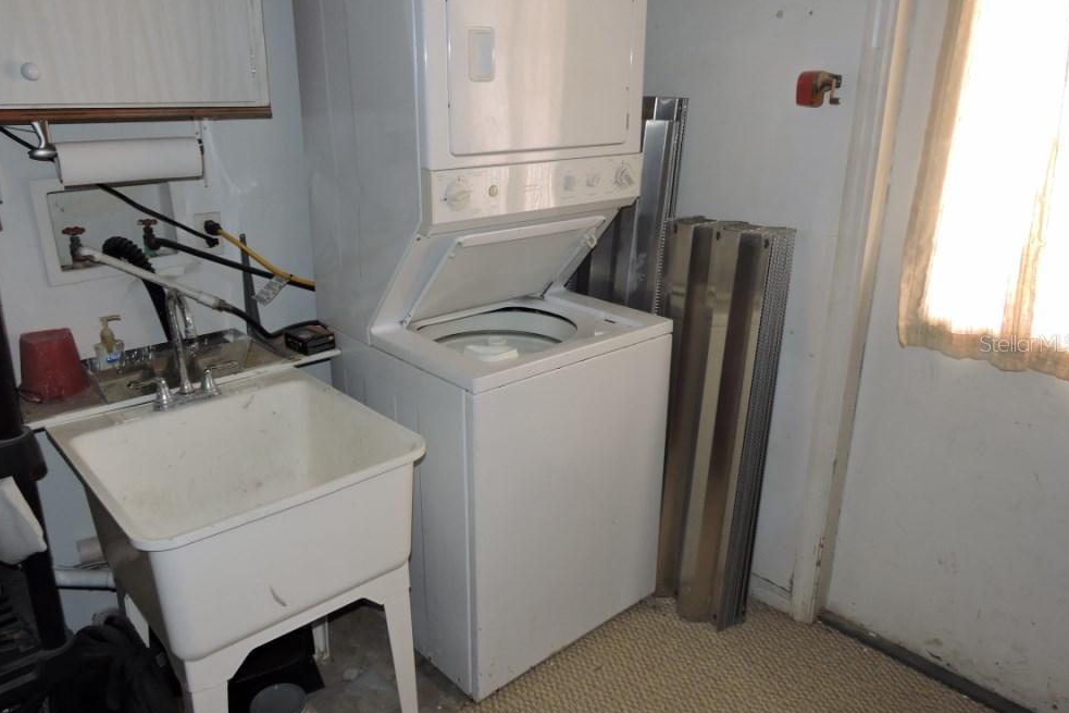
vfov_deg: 49.5
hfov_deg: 69.4
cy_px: 343
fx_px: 772
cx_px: 525
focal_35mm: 26
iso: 200
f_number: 3.3
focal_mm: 4.3
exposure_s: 1/30
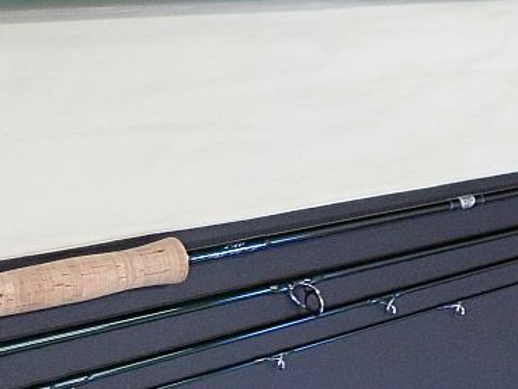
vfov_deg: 22.6
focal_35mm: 65
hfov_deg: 29.4
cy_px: 159
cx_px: 138
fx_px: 973
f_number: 3.2
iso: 800
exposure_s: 1/50
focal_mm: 5.5
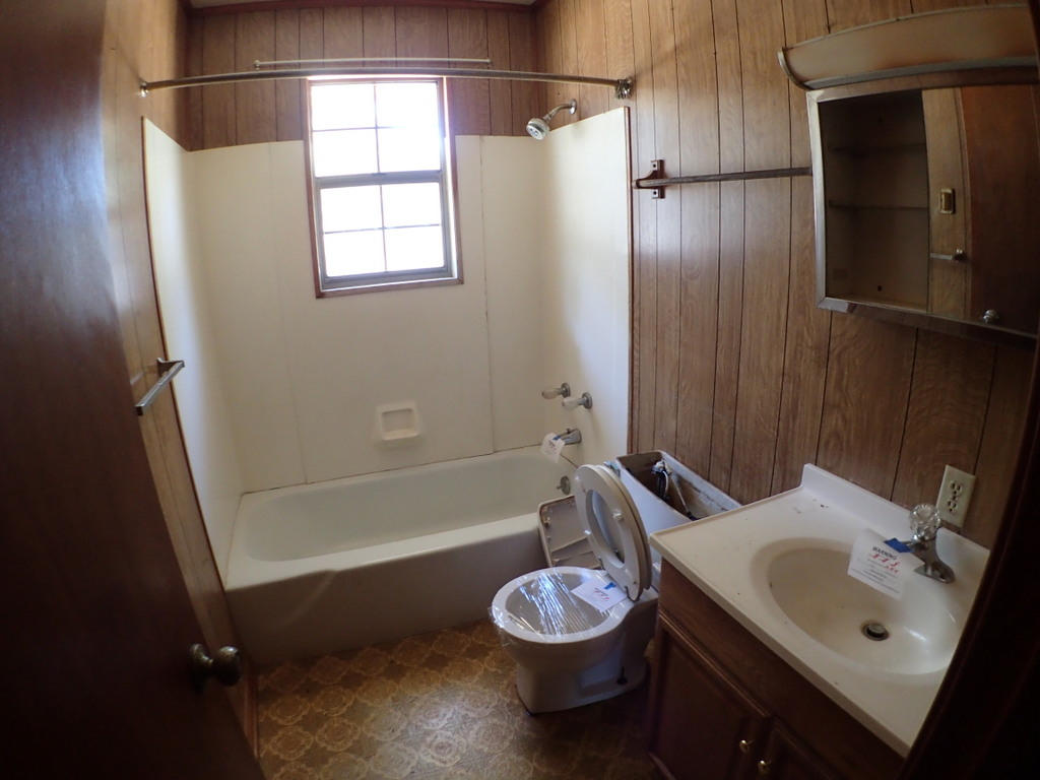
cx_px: 520
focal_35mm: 25
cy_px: 390
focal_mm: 4.5
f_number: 2
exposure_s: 1/30
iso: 320
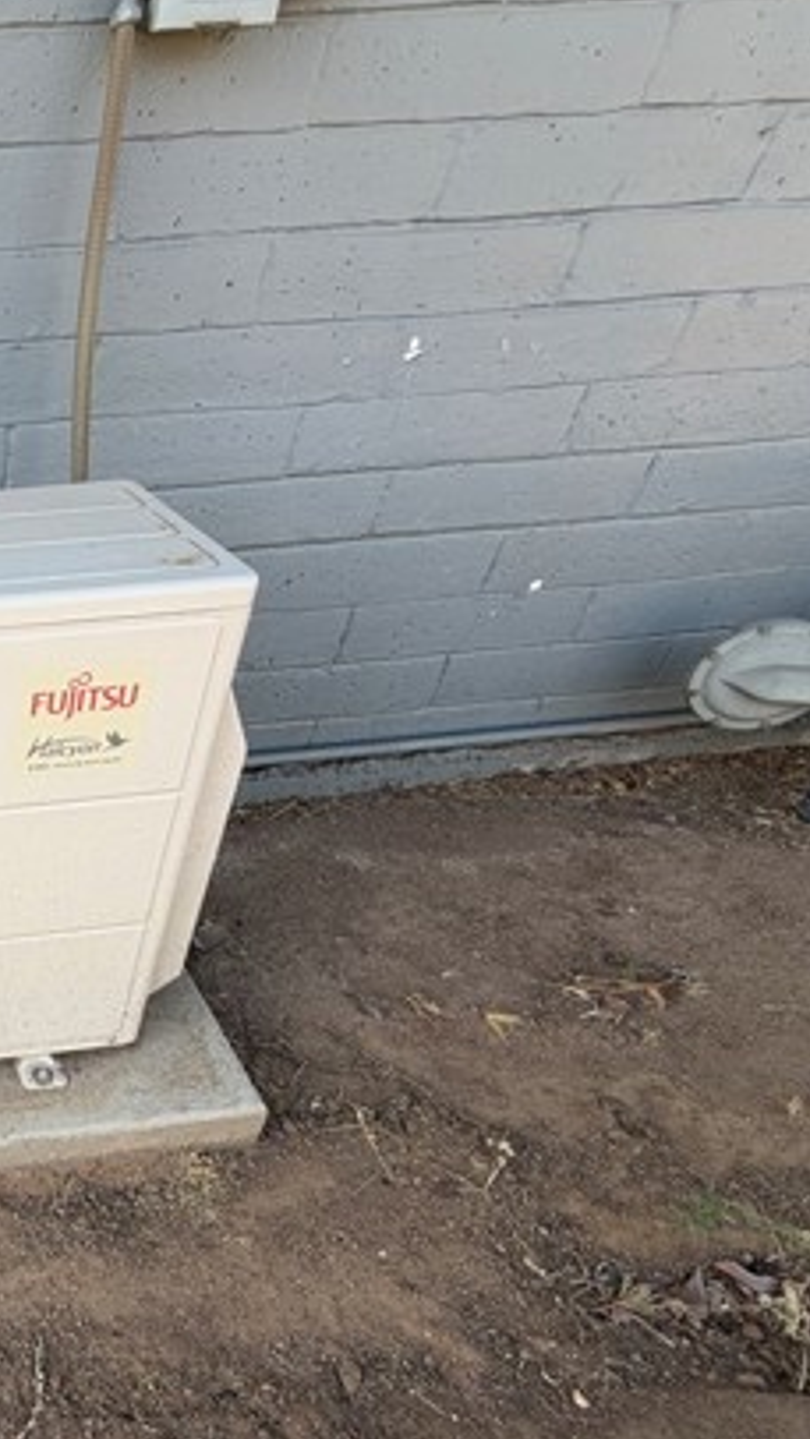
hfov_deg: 35.3
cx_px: -205
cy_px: 824
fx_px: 916
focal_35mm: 24
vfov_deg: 75.9
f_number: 2.2
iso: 40
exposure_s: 1/228
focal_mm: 2.22
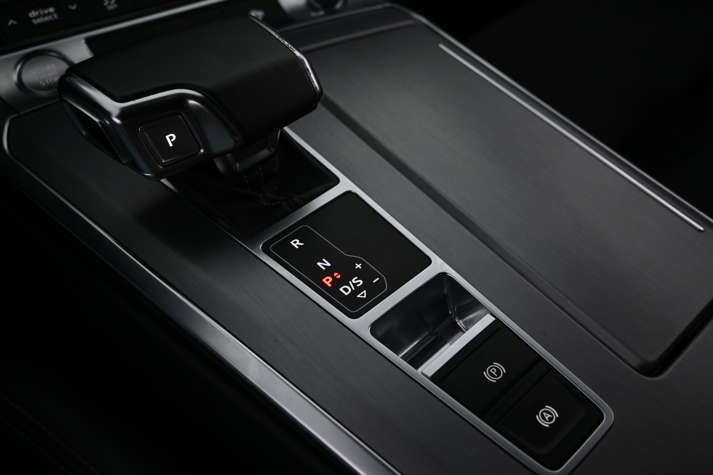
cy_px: 243
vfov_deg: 35.3
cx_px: 358
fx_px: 748
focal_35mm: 38
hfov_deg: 51.0
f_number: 4.2
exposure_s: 1/40
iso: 720
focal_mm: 24.5
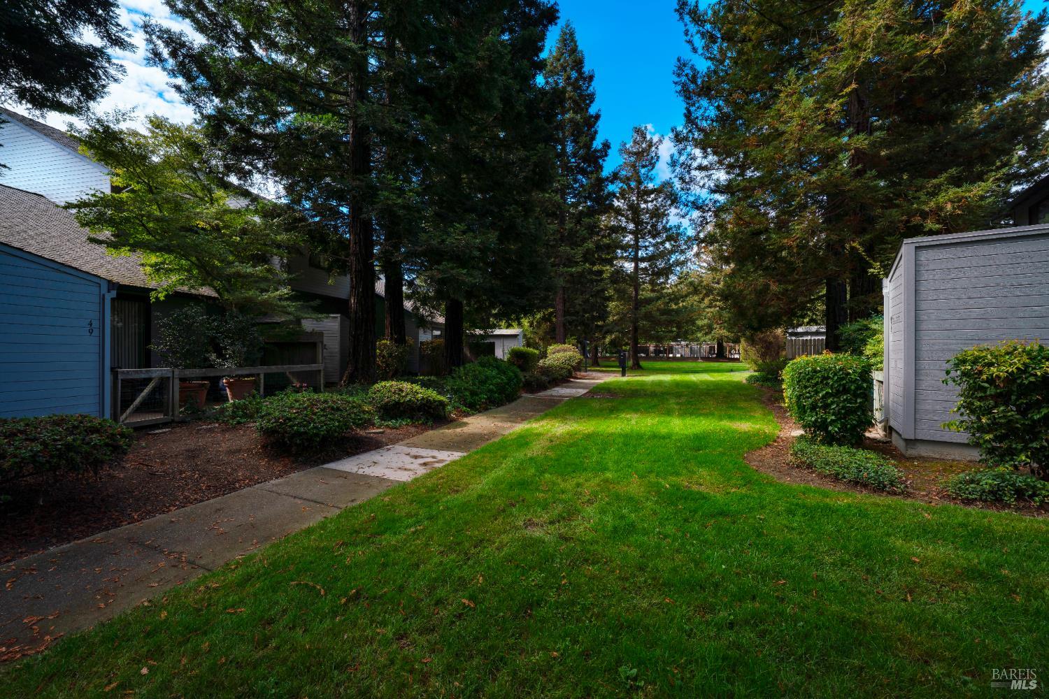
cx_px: 524
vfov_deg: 77.3
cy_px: 350
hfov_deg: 100.4
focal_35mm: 15
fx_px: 437
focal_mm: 15
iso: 100
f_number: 9
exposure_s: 1/100
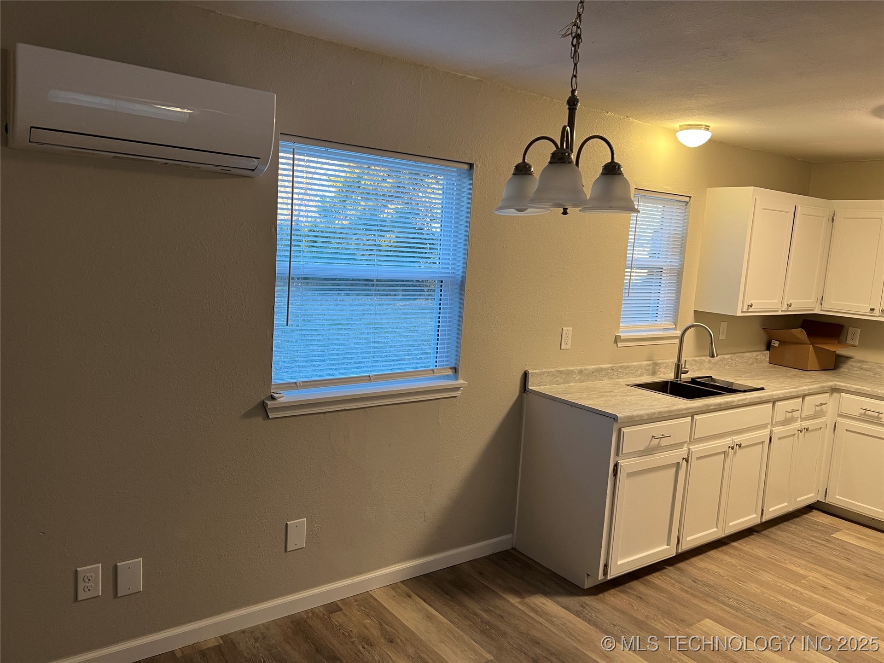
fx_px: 664
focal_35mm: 26
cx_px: 442
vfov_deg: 53.1
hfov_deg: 67.3
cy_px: 332
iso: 80
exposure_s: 1/60
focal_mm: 5.7
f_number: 1.5
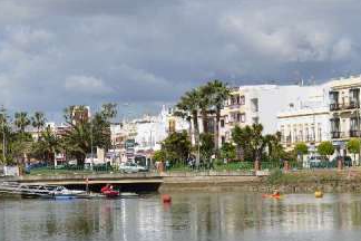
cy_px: 153
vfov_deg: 7.9
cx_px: -23
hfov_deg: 11.7
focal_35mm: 173
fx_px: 1735
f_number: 8
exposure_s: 1/640
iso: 125
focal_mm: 70
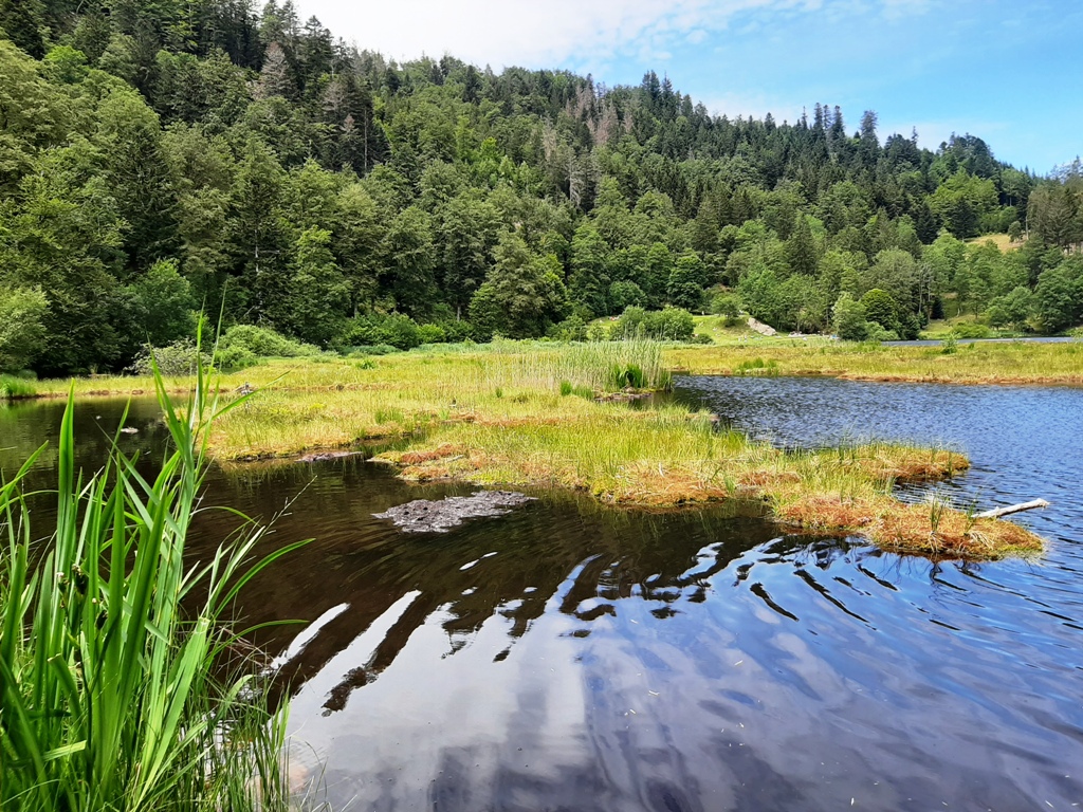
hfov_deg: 67.3
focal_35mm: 26
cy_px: 406
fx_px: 813
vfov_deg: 53.1
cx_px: 542
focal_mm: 3.93
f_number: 1.7
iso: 40
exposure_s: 1/806
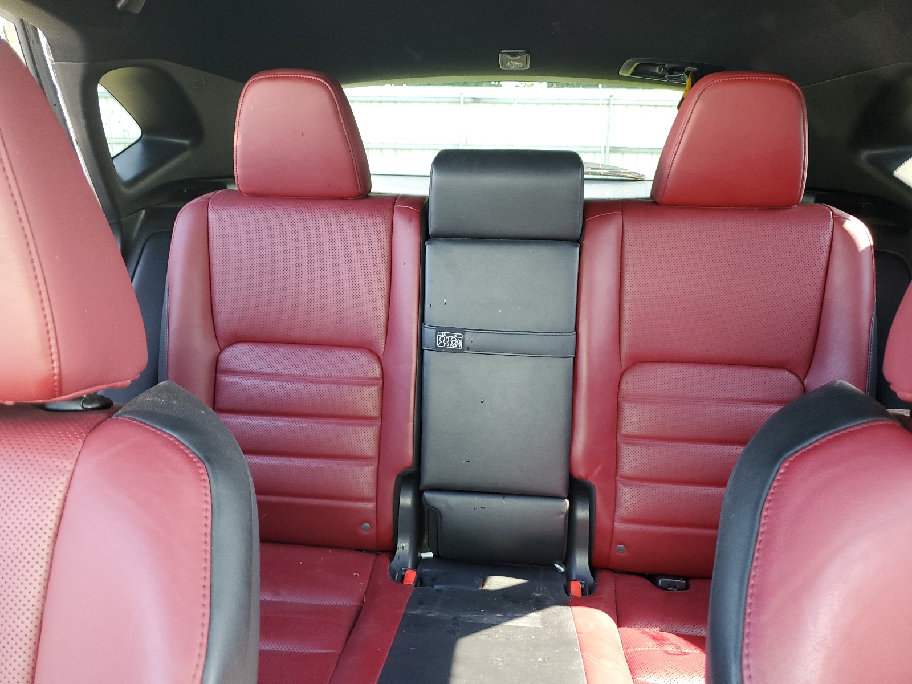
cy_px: 342
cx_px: 456
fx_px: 685
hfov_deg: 67.3
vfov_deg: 53.1
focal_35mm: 26
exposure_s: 1/60.2
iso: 89
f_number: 1.5
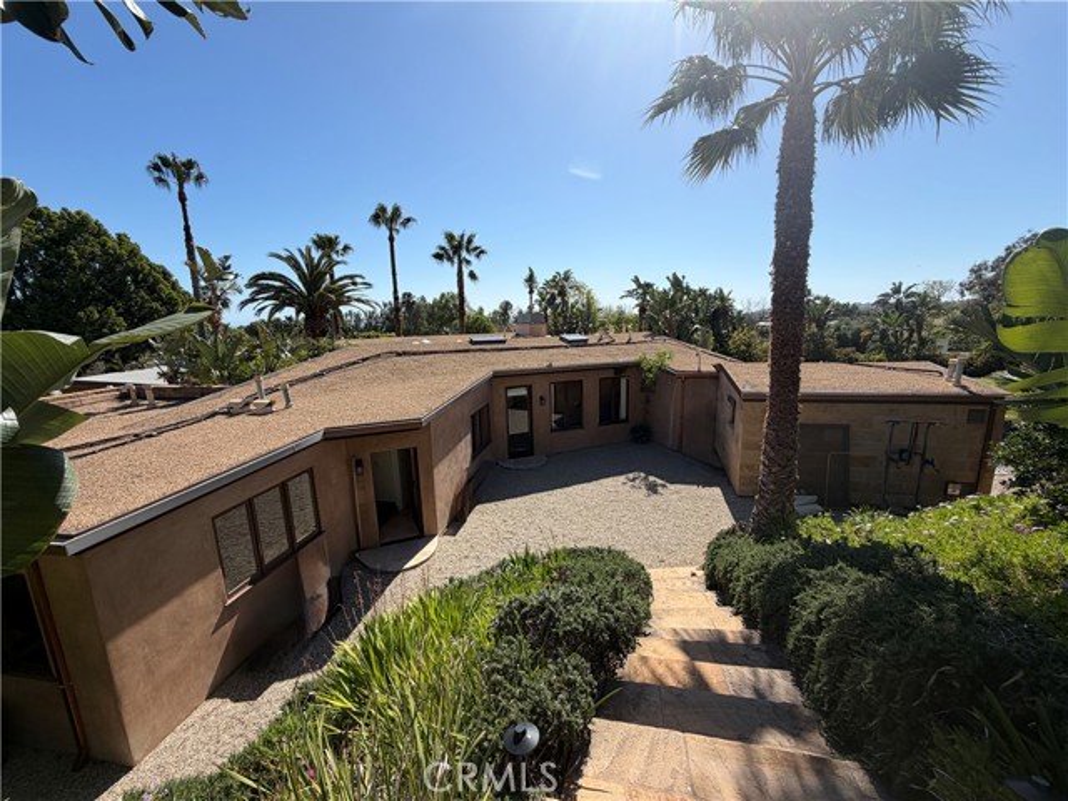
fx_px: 432
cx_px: 534
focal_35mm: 14
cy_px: 400
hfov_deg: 102.1
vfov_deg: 85.7
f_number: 2.2
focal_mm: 2.22
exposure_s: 1/1001
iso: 20
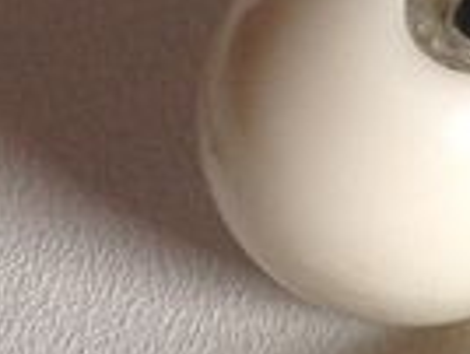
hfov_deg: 7.4
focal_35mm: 260
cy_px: -18
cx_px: 798
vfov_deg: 5.7
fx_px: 3536
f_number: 2.4
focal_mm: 4.28
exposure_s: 1/60
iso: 64
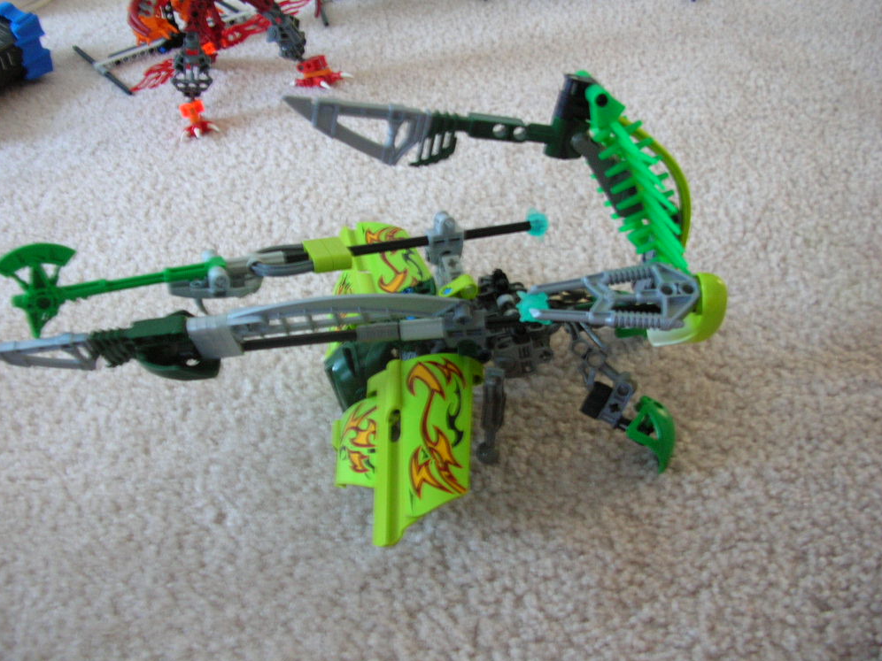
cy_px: 326
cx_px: 431
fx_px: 917
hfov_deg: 51.4
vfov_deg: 39.7
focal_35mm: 36
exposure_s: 1/5.6
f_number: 2.8
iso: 103
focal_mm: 5.8
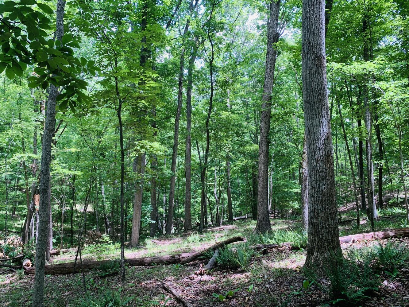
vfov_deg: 53.1
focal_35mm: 26
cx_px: 204
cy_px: 154
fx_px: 307
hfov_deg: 67.3
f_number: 1.8
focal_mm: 4.25
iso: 32
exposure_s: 1/122
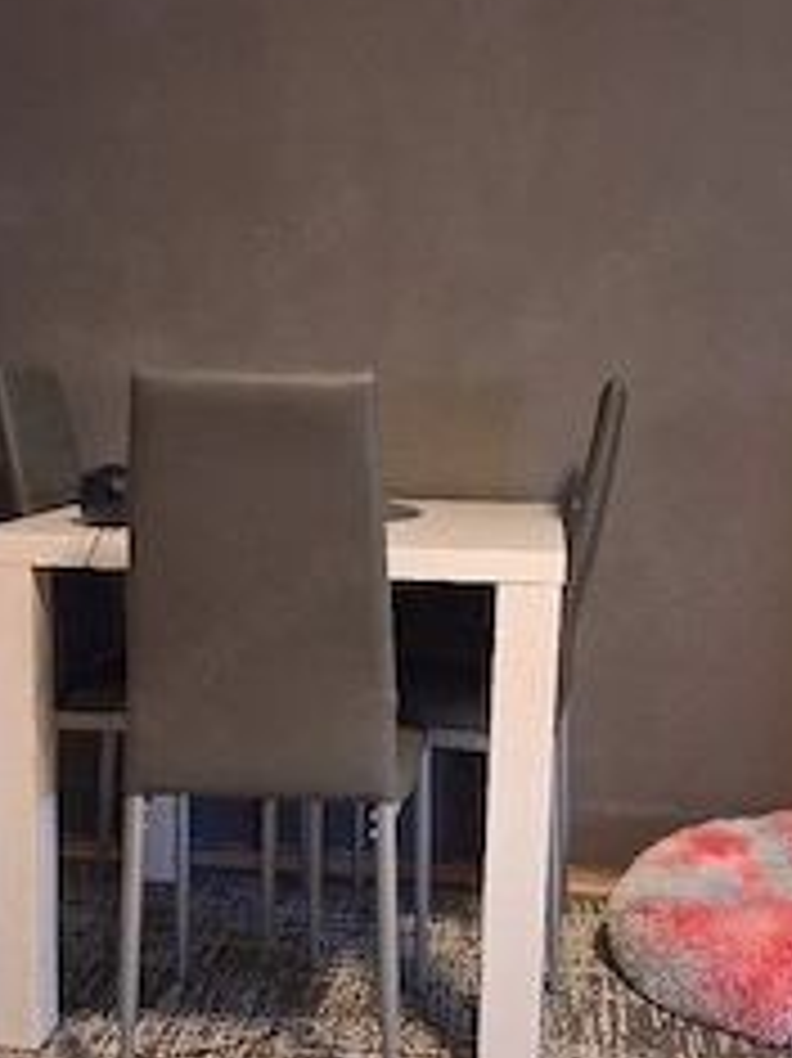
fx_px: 1405
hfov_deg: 31.4
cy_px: 684
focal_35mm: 46
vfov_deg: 40.9
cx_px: 338
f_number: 1.8
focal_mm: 4
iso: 1000
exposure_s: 1/25
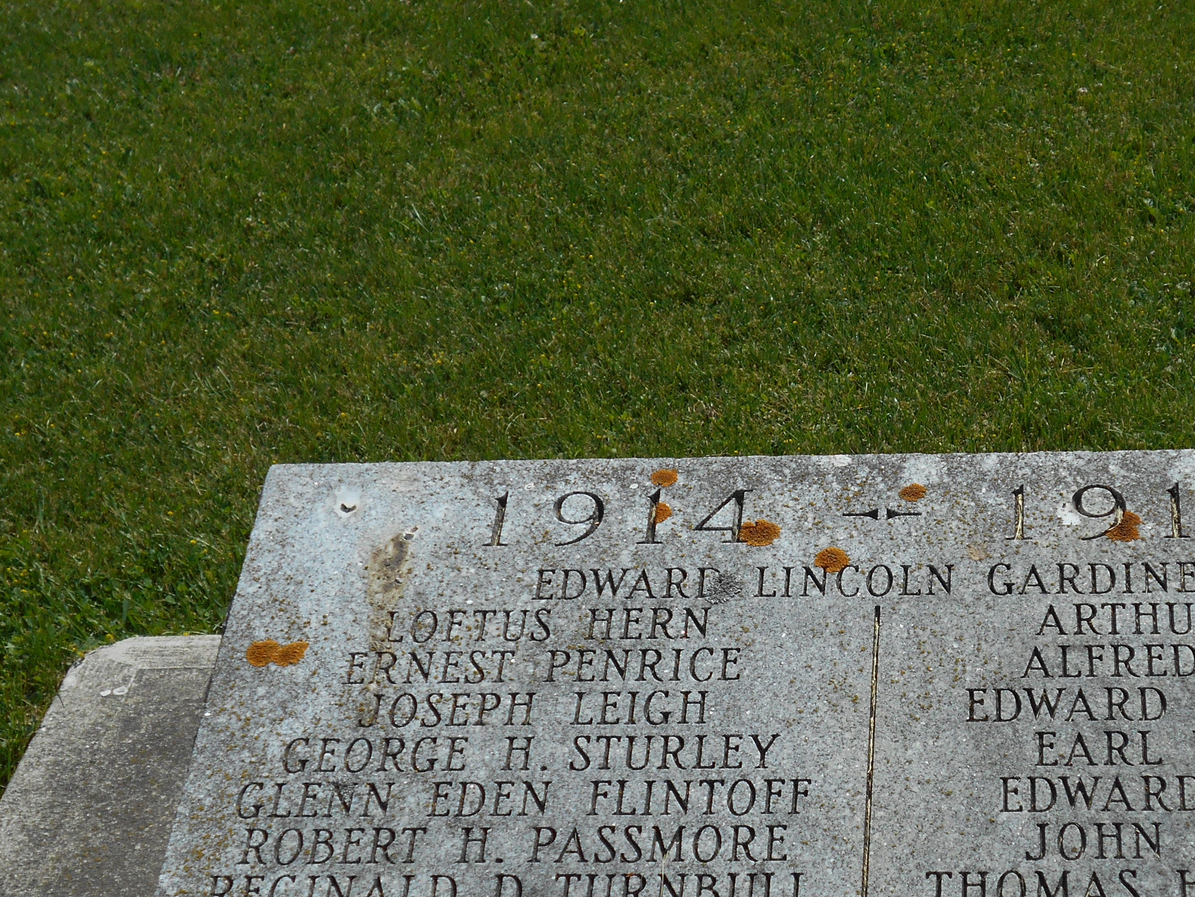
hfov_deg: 22.8
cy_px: 660
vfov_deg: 17.3
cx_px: 865
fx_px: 2935
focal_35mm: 85
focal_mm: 10
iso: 80
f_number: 4.9
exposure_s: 1/800
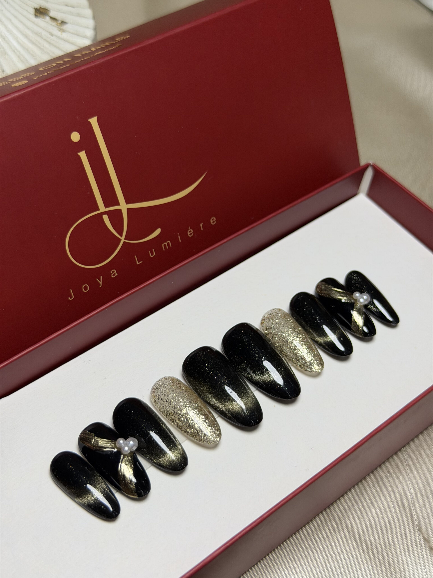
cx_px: 216
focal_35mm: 48
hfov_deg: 30.3
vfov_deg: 39.7
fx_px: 801
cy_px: 289
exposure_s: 1/100
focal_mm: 6.76
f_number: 1.78
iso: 80
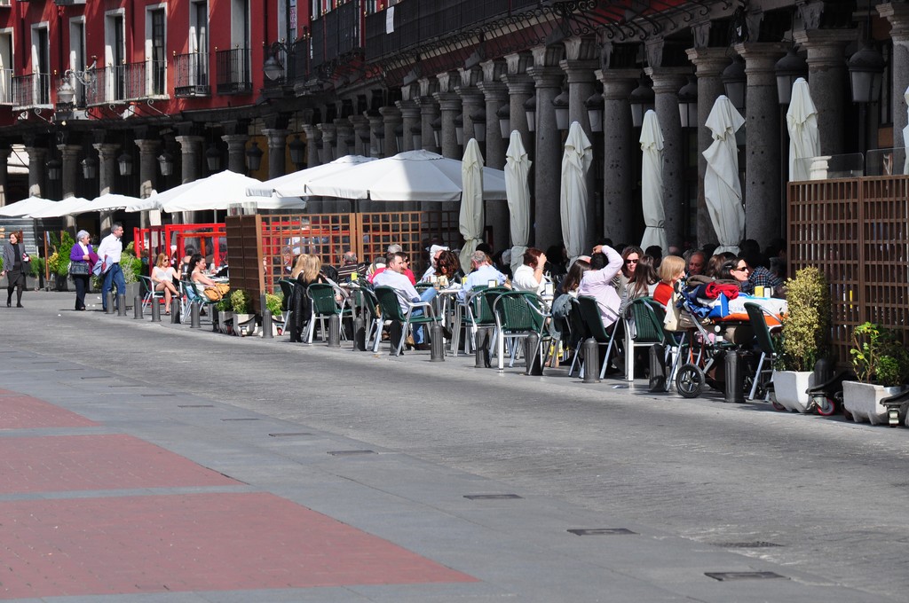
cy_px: 302
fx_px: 3783
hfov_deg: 13.7
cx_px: 454
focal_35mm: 150
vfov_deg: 9.1
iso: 400
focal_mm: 100
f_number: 6.3
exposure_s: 1/640
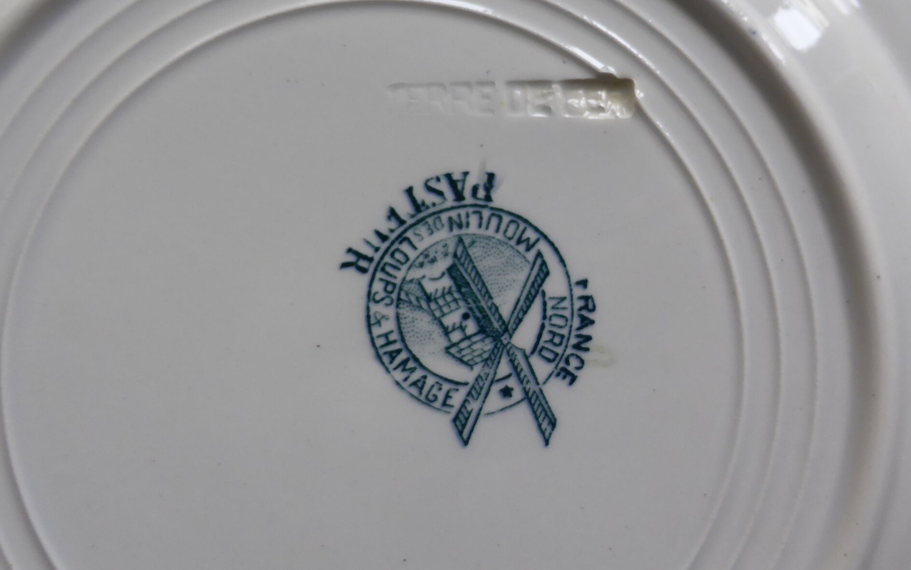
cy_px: 242
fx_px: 894
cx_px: 487
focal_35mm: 36
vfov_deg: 35.3
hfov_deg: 54.0
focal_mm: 4.3
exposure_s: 1/60
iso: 160
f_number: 3.3
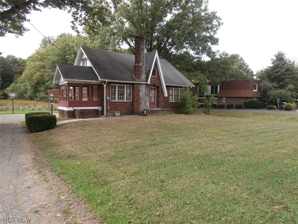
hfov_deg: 71.6
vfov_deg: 56.8
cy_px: 112
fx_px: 207
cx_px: 149
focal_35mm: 24
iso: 100
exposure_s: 1/320
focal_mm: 4.2
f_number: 3
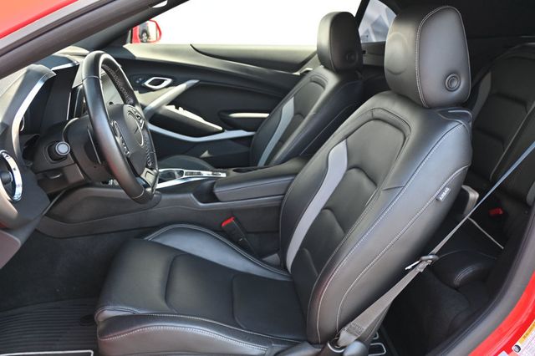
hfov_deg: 59.5
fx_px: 468
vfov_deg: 41.7
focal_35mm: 32
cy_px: 178
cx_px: 268
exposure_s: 1/160
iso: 400
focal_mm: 21
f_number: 4
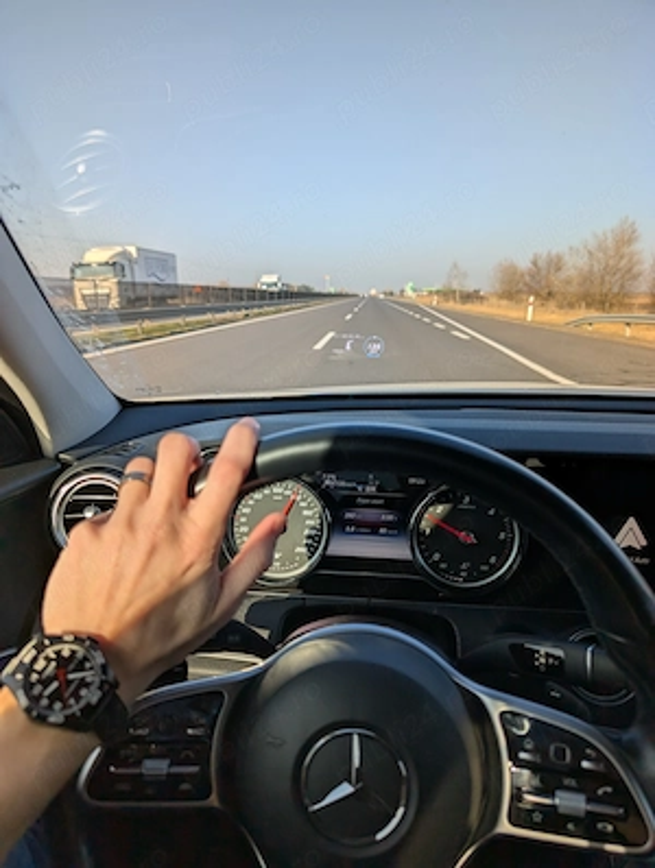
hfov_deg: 57.0
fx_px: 604
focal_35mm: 24
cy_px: 434
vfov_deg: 71.5
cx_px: 328
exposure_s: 1/712
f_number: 1.68
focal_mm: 6.9
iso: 20
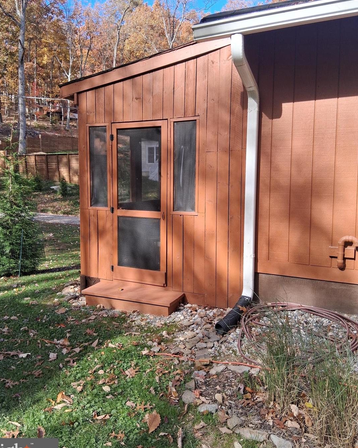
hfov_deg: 49.9
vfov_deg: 60.4
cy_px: 209
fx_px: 384
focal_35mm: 29
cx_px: 167
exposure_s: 1/202
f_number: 1.8
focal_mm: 3.98
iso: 25
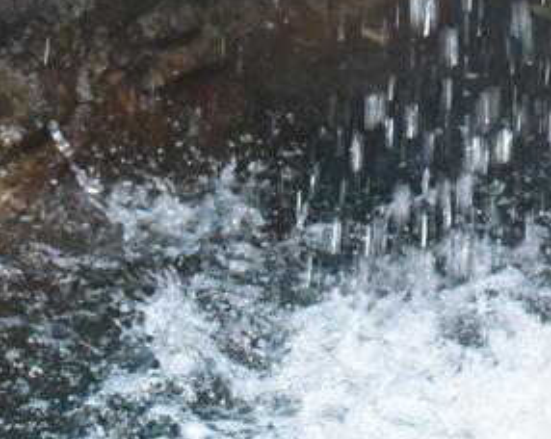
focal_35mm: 505
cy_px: 537
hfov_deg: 3.8
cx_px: 60
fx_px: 8224
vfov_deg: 3.1
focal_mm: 120
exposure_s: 1/250
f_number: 4
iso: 6400
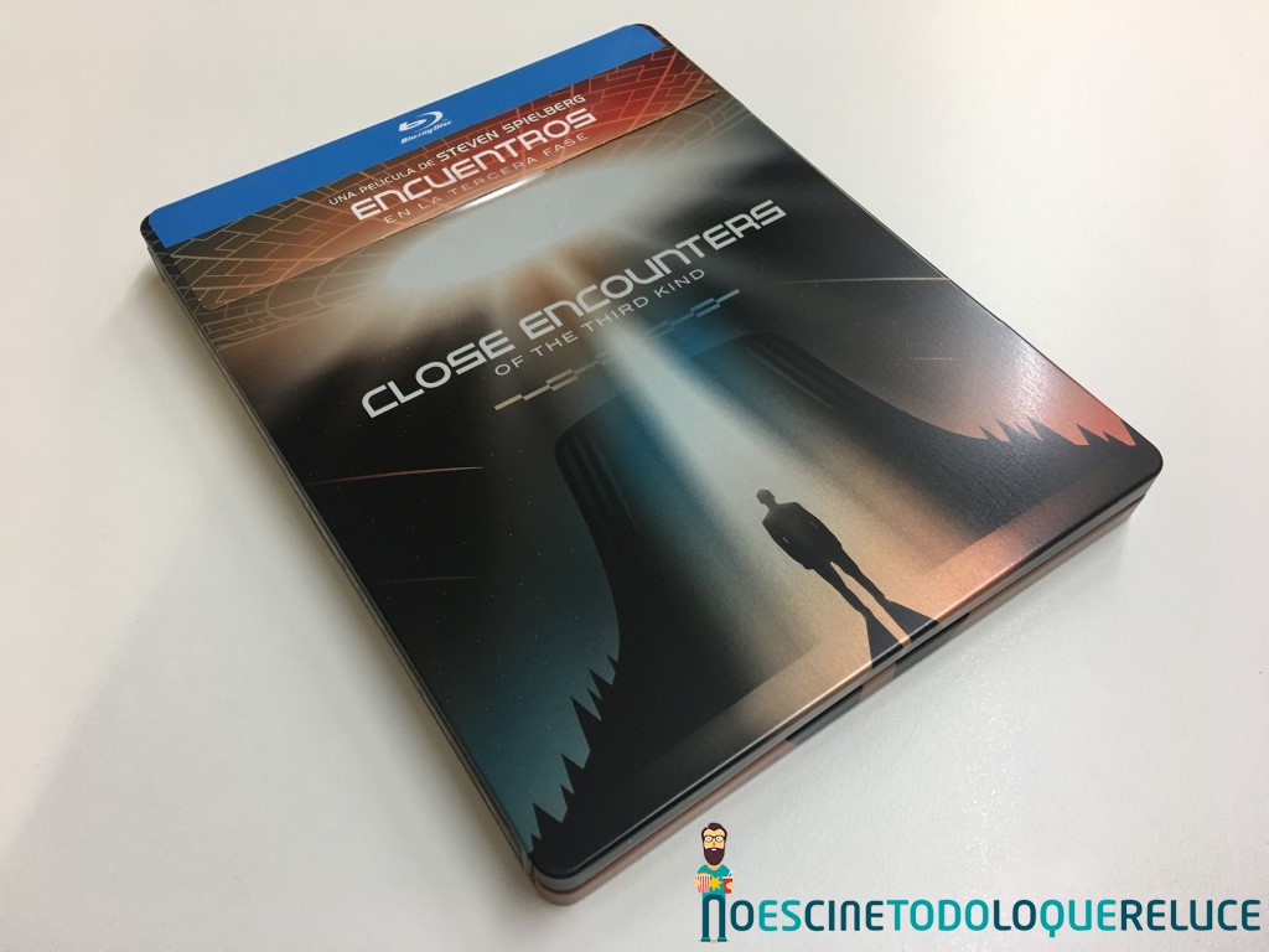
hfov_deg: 61.7
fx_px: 1063
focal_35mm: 29
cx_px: 634
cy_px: 476
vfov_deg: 48.2
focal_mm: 4.15
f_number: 2.2
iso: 50
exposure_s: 1/17
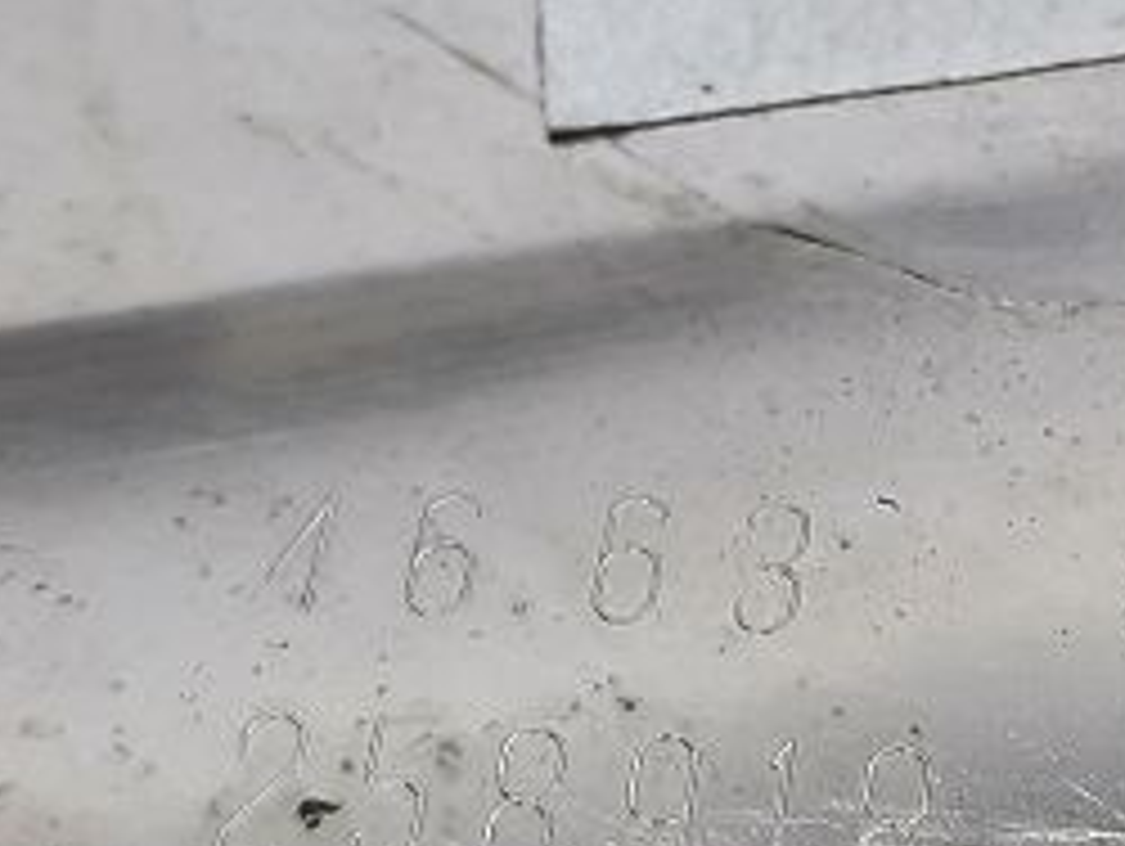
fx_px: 3904
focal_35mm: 120
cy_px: 58
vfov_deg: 12.3
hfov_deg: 16.2
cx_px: 1008
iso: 64
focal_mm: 4.6
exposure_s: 1/50
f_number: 2
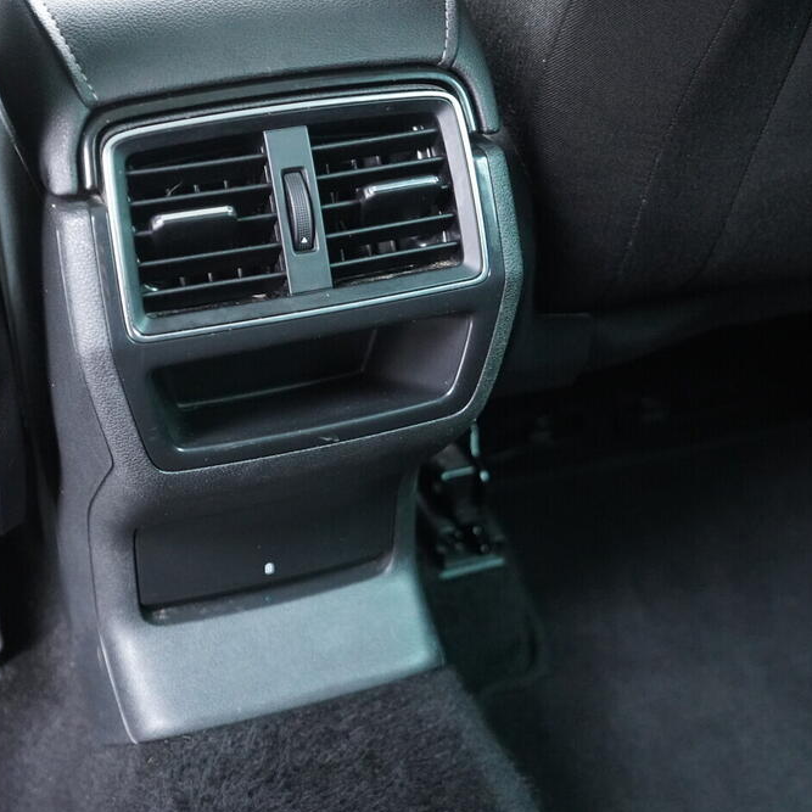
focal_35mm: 47
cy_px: 405
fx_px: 1247
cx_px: 262
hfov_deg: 35.7
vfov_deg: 36.1
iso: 4000
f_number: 2.8
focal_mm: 24
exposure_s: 1/40
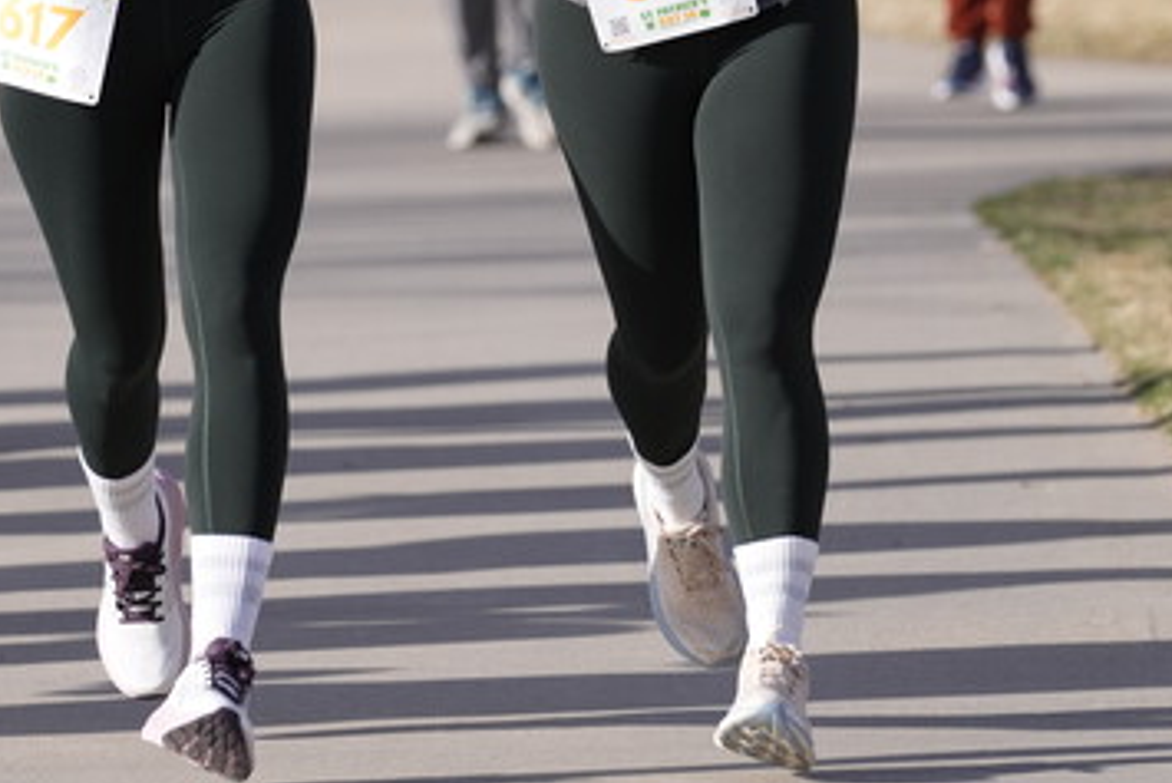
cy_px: -102
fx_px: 16349
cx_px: 614
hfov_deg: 4.1
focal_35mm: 502
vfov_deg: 2.7
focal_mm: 198
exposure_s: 1/1600
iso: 250
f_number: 4
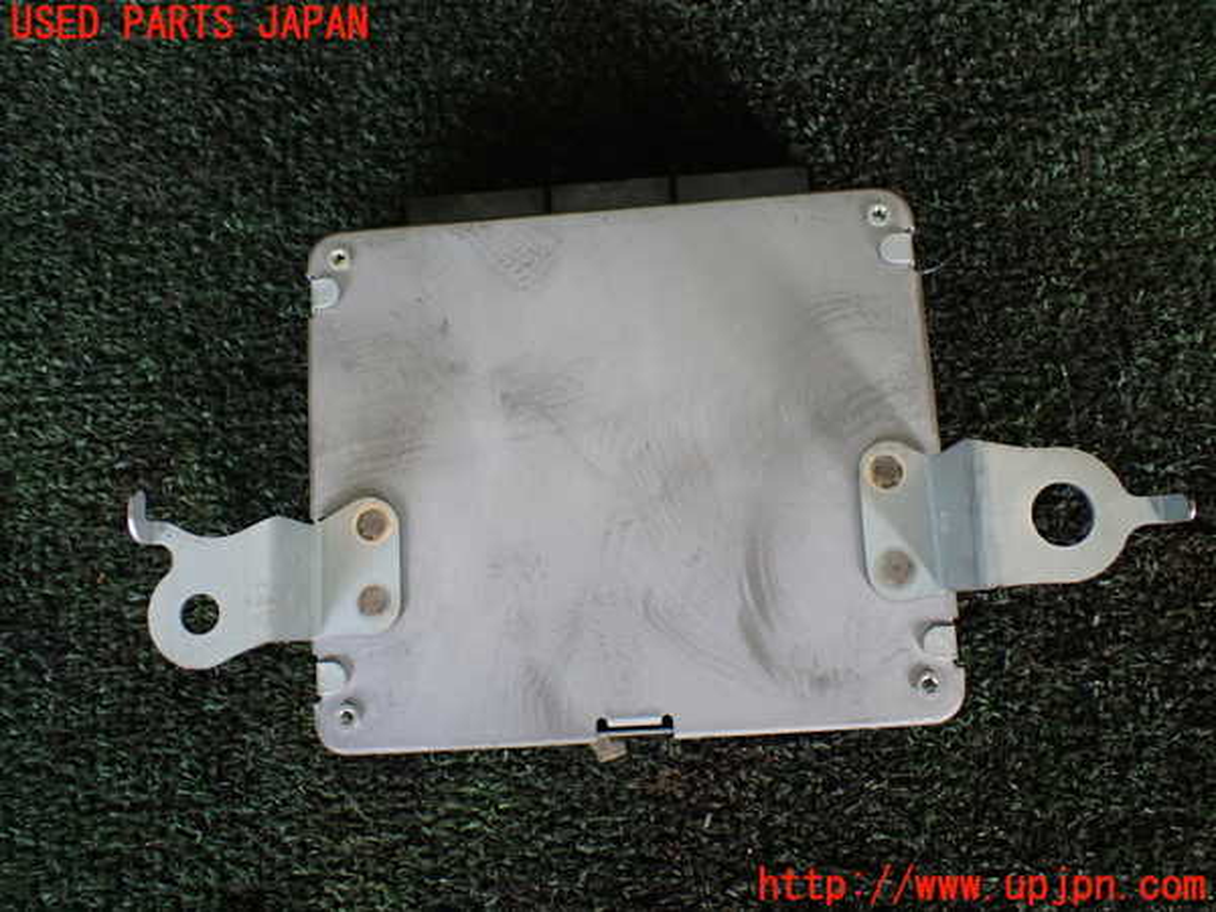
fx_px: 1054
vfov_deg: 46.8
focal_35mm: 30
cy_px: 456
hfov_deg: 60.0
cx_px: 608
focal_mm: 5.4
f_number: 2.3
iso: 250
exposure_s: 1/125
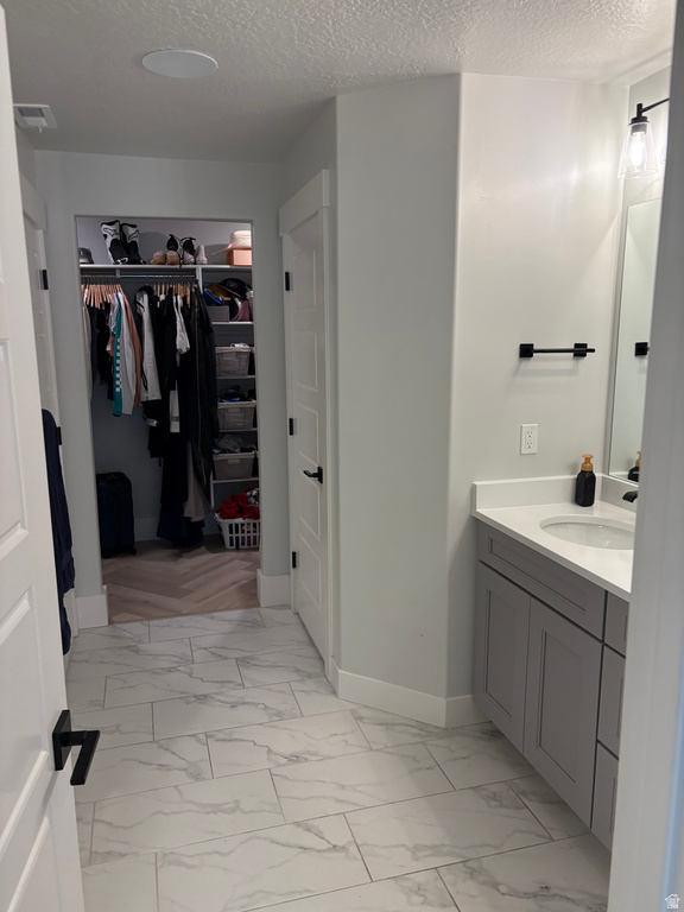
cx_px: 342
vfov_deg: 67.3
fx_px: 685
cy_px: 456
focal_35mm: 26
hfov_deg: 53.1
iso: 125
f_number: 1.6
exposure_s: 1/159
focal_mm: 5.96
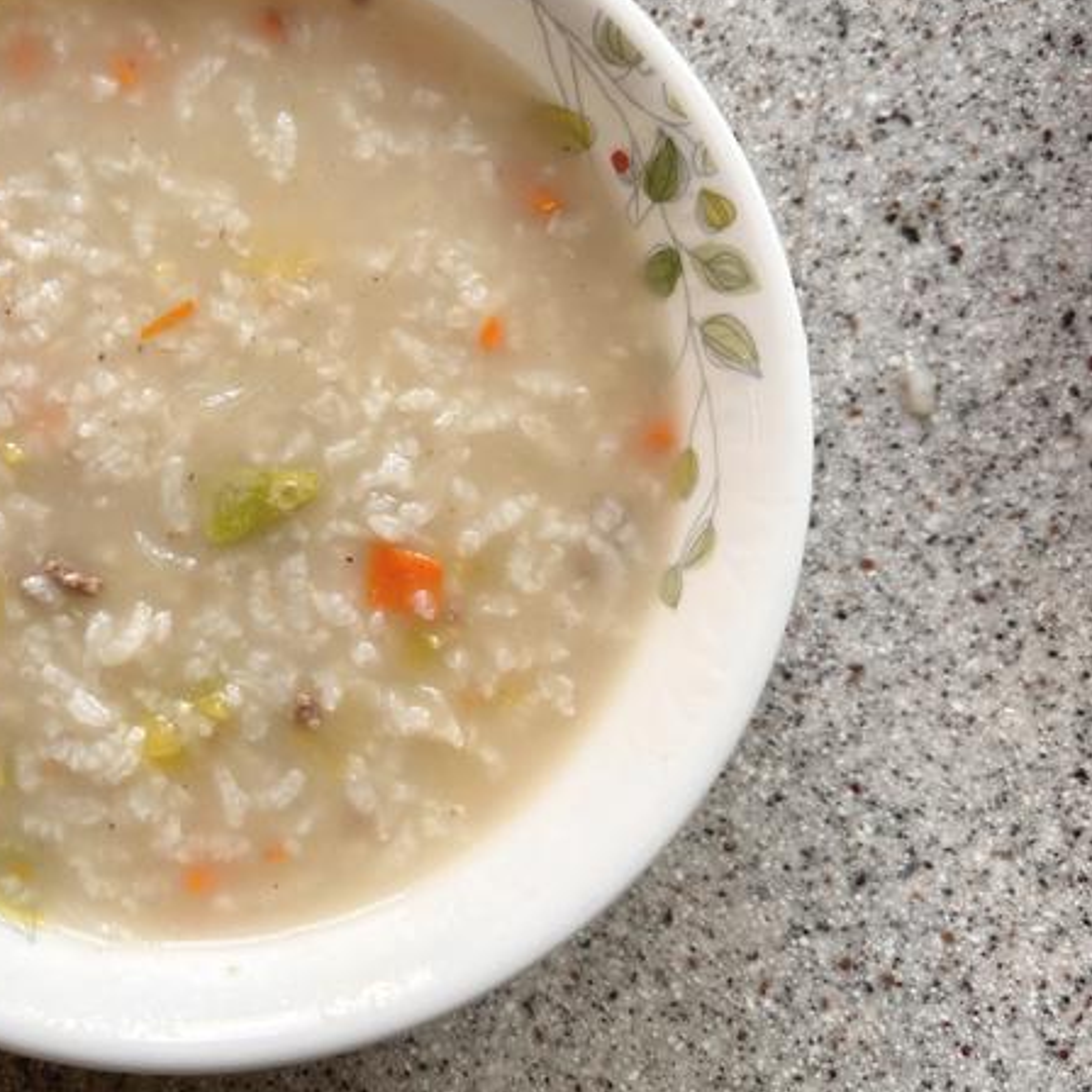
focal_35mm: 41
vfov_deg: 40.8
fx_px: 1463
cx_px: 239
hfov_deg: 39.5
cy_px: 463
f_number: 1.5
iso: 100
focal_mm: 5.7
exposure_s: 1/120
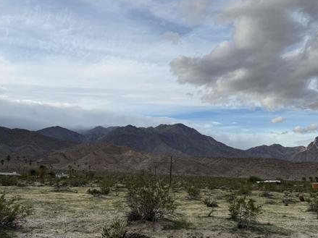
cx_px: 159
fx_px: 321
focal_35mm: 35
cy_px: 123
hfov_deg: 52.6
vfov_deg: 40.7
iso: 80
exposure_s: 1/5319
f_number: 1.78
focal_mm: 6.76
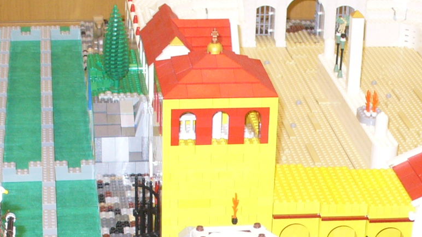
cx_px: 276
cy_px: 304
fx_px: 1197
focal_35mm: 107
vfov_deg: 11.1
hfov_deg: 19.9
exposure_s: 1/30
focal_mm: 6.1
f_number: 2.8
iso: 125
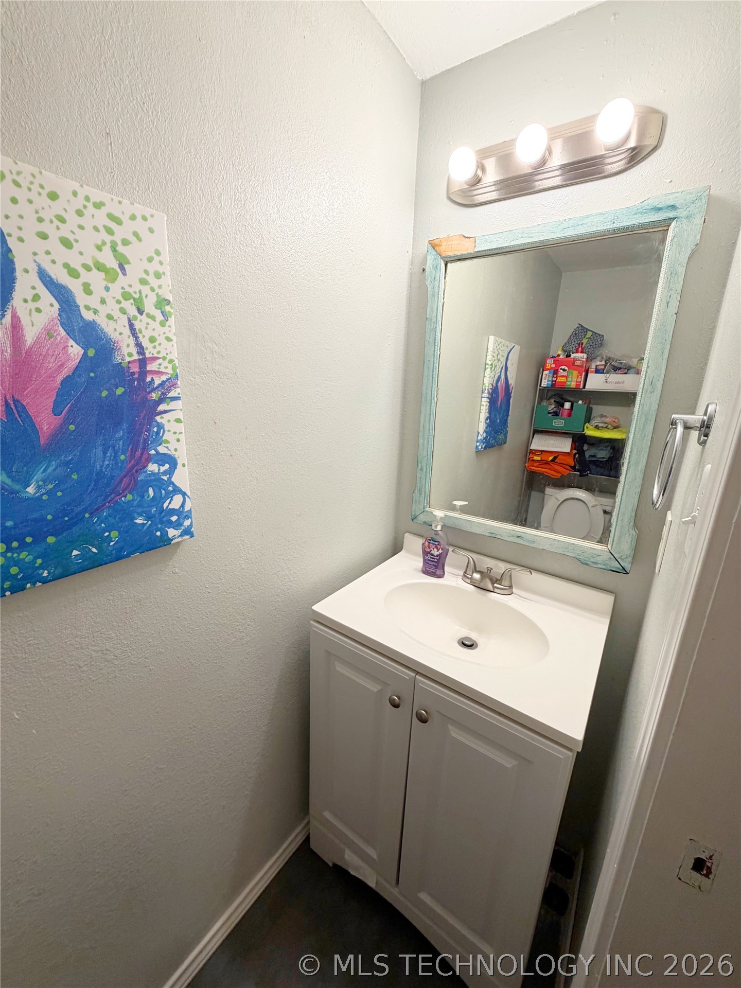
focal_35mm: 14
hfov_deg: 85.7
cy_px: 494
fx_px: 400
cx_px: 370
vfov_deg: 102.1
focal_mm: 2.22
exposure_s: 1/120
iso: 160
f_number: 2.2
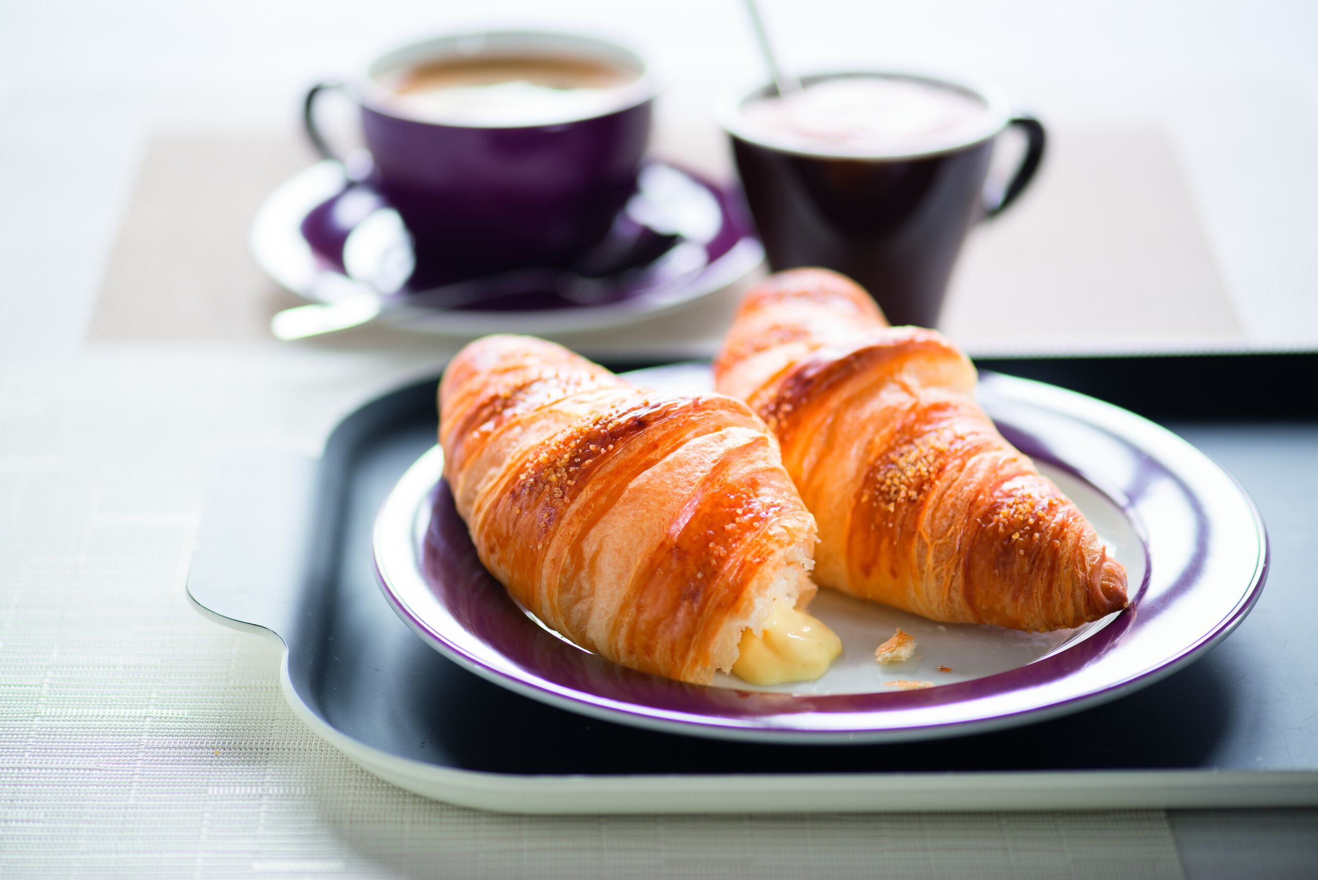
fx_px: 3845
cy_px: 440
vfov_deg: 13.1
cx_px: 659
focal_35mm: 105
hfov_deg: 19.4
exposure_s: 1/6
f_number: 3
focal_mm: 105
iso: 100
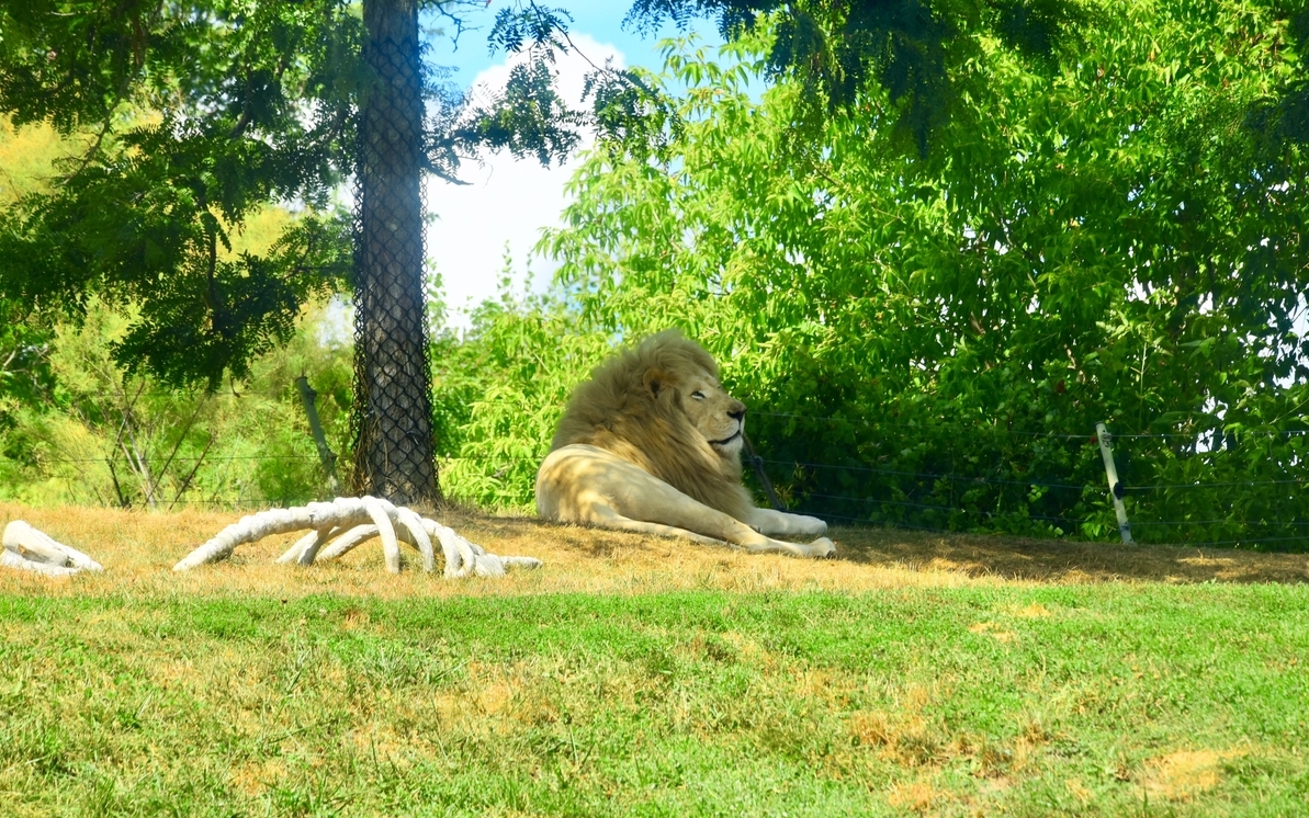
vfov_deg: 8.1
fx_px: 5763
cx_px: 653
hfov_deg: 13.0
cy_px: 406
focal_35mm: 162
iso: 200
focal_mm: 105
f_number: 9
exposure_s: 1/320
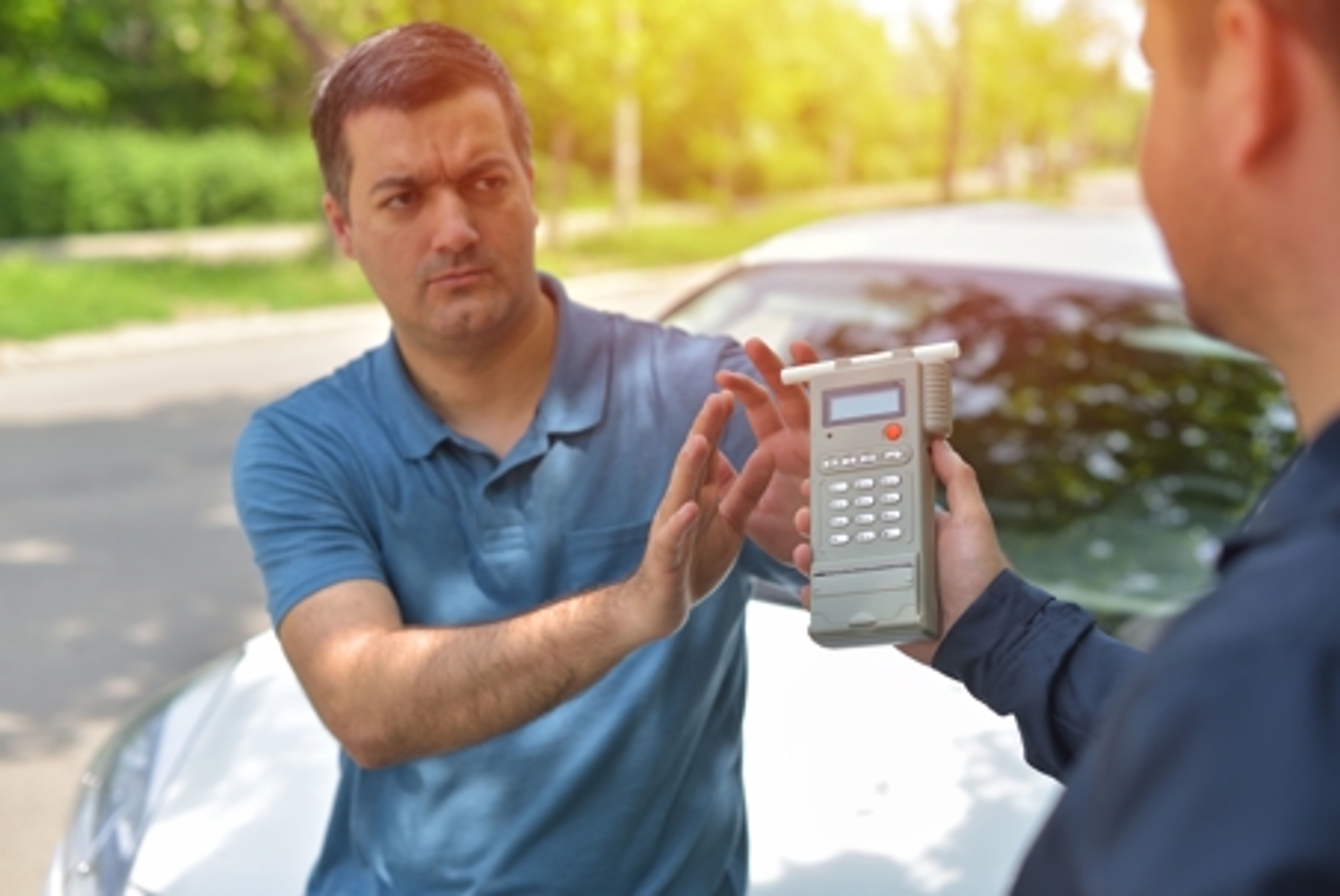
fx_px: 1863
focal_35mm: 50
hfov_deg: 39.6
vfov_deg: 27.1
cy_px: 448
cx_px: 670
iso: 100
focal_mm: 50
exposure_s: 1/500
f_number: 2.8
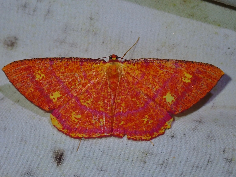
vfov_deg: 14.8
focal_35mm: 100
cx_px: 118
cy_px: 88
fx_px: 682
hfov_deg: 19.6
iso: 200
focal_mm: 18
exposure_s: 1/200
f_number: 6.3
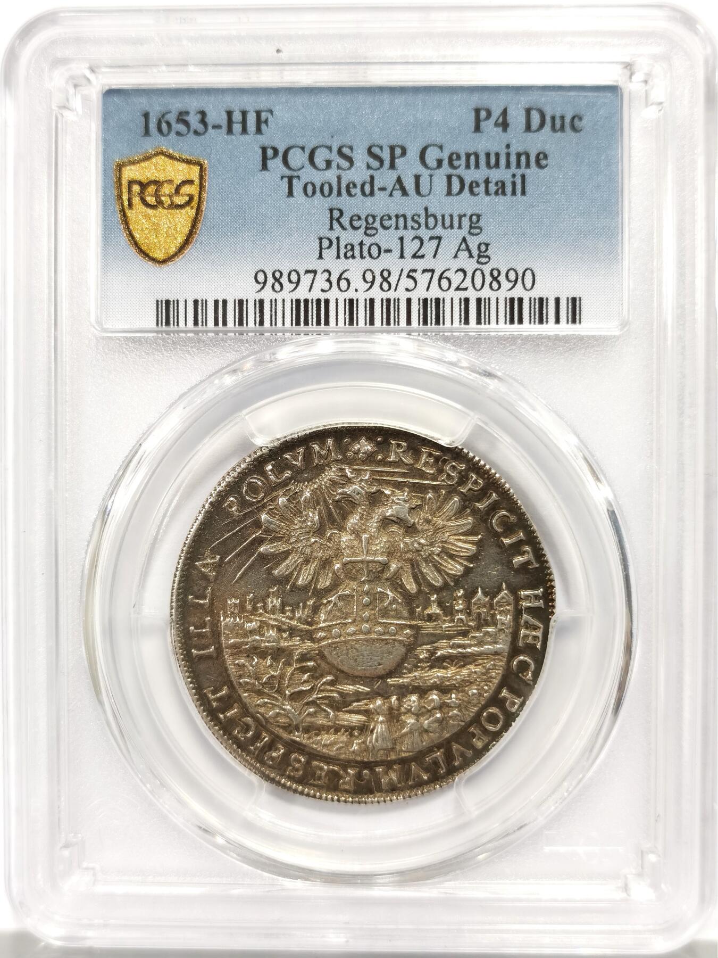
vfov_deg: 35.5
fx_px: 1493
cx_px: 359
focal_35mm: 54
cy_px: 479
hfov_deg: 27.0
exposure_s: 1/100
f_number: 16
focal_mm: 5.56
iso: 160
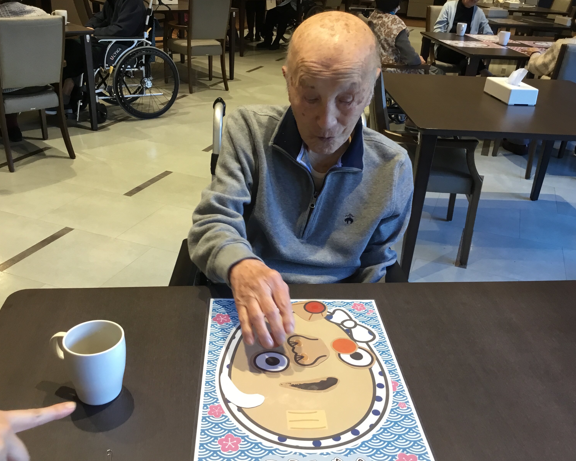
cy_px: 230
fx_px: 563
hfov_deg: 54.2
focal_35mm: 33
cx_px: 287
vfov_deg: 44.5
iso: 64
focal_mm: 3.3
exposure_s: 1/30
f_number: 2.4
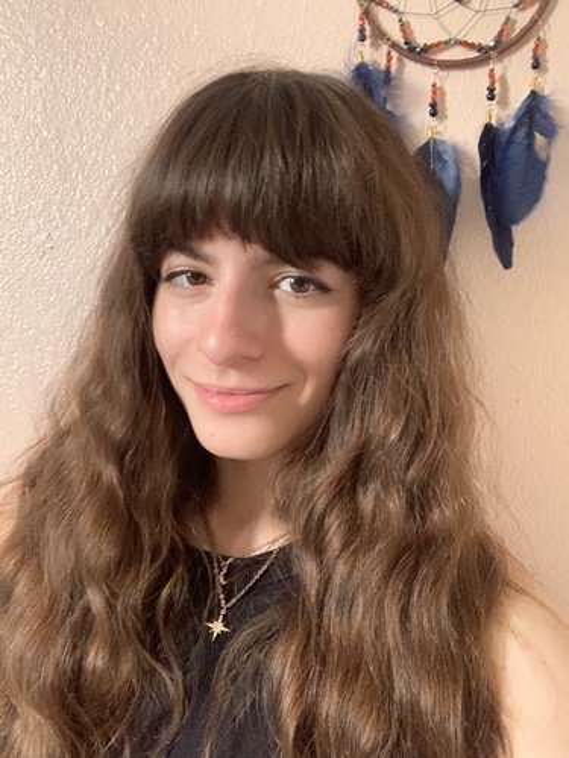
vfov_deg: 56.8
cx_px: 284
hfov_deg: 44.2
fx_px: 701
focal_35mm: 32
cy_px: 379
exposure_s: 1/30
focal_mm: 2.87
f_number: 2.2
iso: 400
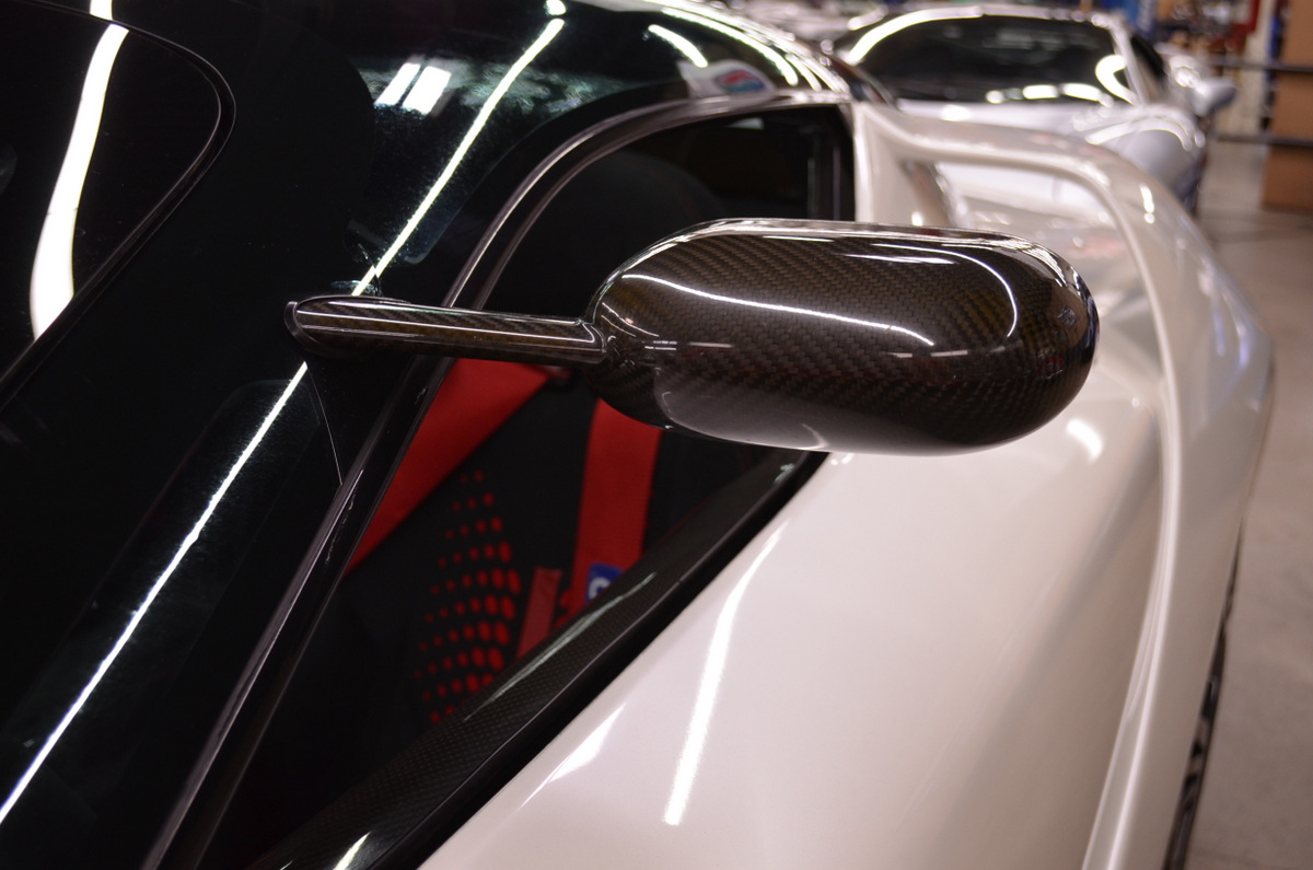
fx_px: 1420
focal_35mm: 39
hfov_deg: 49.6
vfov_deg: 34.1
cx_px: 656
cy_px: 435
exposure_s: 1/60
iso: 500
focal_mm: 26
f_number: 4.2
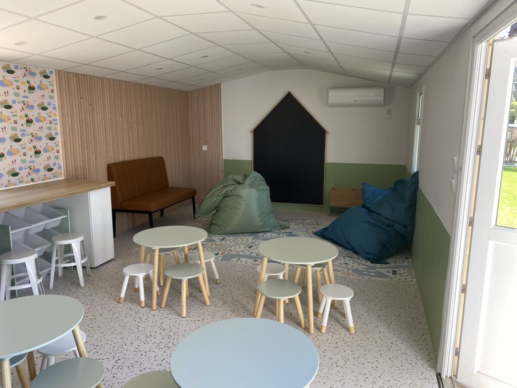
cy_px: 194
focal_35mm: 26
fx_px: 388
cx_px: 258
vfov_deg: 53.1
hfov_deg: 67.3
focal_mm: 4.25
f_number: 1.8
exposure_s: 1/121
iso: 80
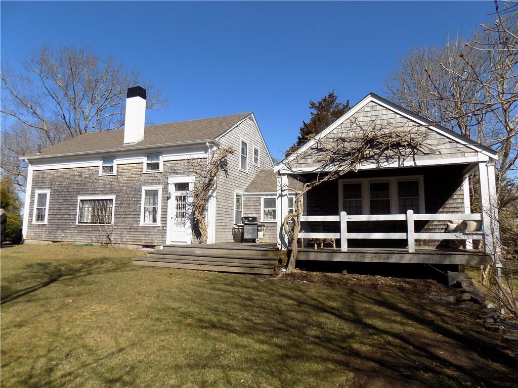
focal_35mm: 23
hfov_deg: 73.9
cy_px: 194
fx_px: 344
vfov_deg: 58.9
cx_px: 259
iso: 80
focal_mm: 4
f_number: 9.9
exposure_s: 1/160
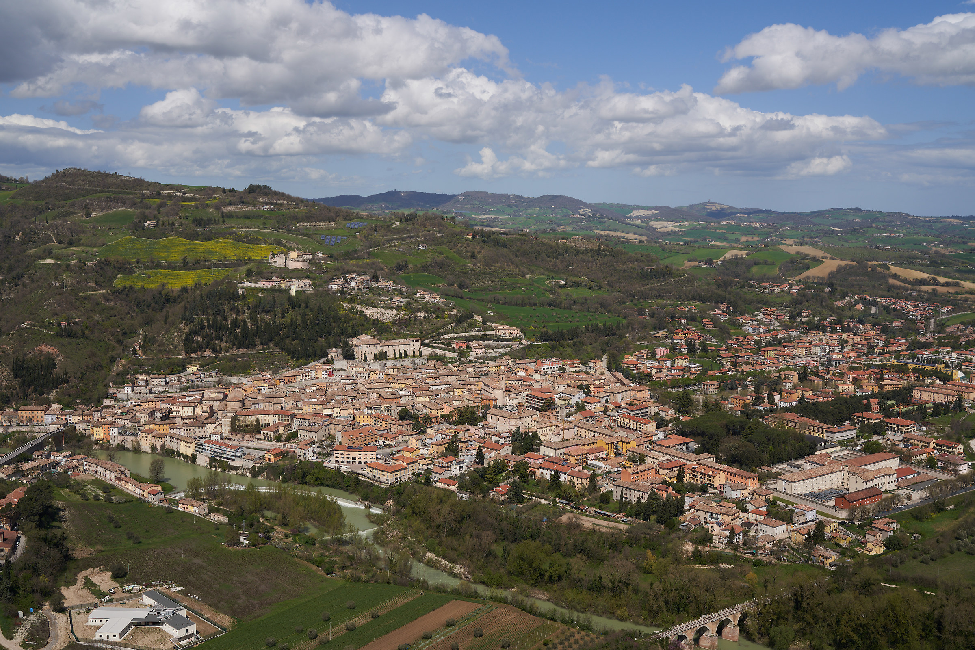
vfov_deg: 37.9
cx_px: 488
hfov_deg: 54.4
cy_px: 325
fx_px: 948
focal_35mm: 35
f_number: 5.6
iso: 100
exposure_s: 1/640
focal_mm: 35
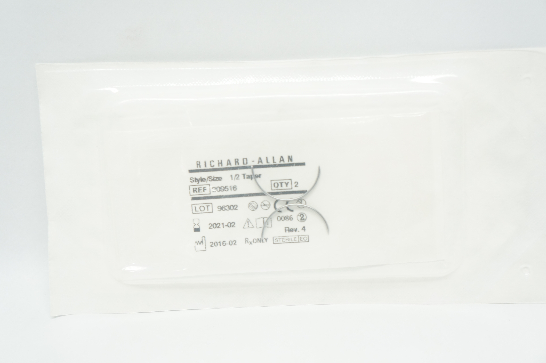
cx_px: 273
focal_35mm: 46
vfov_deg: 28.9
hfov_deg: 42.4
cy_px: 182
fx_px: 704
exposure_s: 1/125
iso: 800
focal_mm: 31
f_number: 5.6
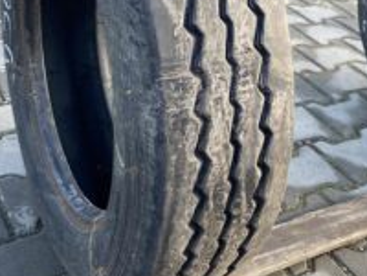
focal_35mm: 56
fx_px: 594
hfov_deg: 34.3
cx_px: 184
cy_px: 62
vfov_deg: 25.7
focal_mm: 4.25
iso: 32
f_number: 1.8
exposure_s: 1/121
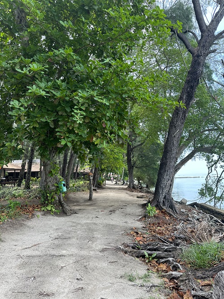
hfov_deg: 56.8
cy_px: 150
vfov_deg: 71.6
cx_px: 112
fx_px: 207
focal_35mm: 24
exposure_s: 1/496
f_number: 1.78
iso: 80
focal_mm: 6.86
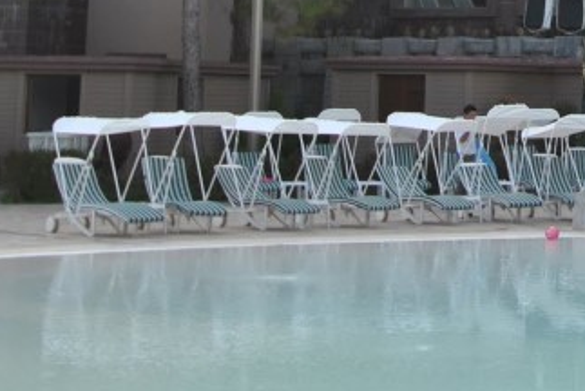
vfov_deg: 10.3
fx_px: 2082
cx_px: 800
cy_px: -210
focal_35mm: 128
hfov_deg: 15.1
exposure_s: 1/200
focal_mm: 24
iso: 100
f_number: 4.5
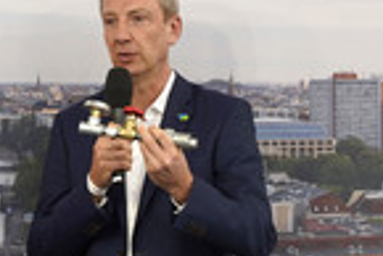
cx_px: 7
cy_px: 34
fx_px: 3866
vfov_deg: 3.8
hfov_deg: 5.7
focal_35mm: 363
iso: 640
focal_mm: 117
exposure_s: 1/320
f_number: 8
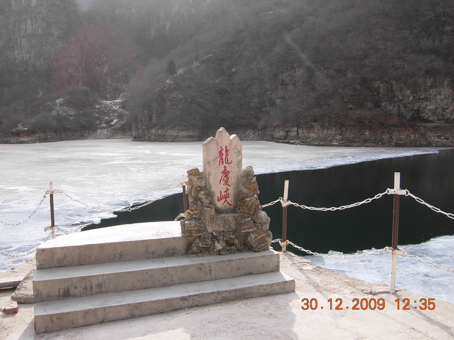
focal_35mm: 36
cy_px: 170
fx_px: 472
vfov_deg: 39.7
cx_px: 227
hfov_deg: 51.4
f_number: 3.8
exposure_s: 1/157
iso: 50
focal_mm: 7.5
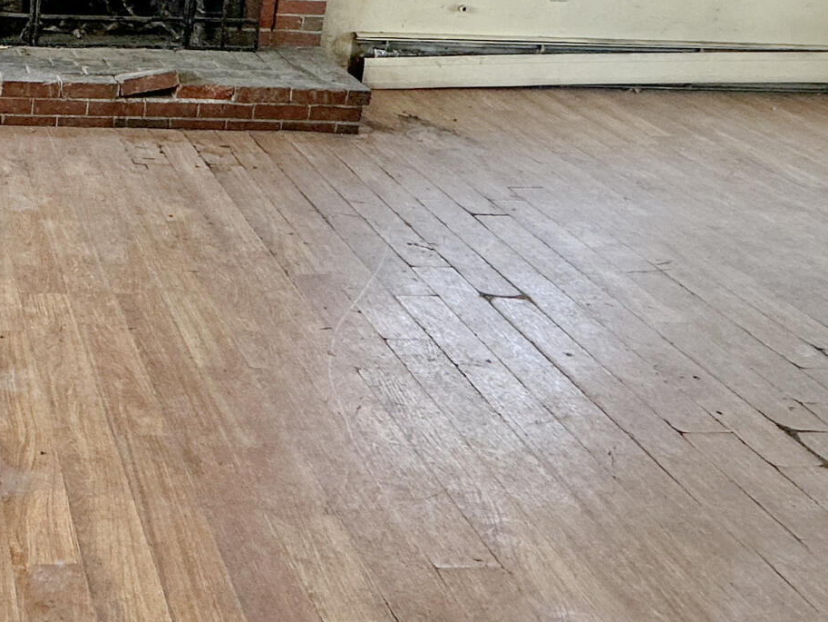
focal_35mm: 46
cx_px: -24
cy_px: 66
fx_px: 1100
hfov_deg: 36.5
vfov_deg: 30.2
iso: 100
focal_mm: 2.22
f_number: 2.2
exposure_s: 1/99
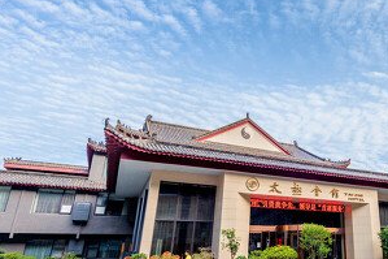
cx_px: 310
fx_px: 323
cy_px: 141
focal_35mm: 30
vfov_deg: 43.5
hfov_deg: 57.4
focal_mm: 14
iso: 100
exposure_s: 1/50
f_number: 8
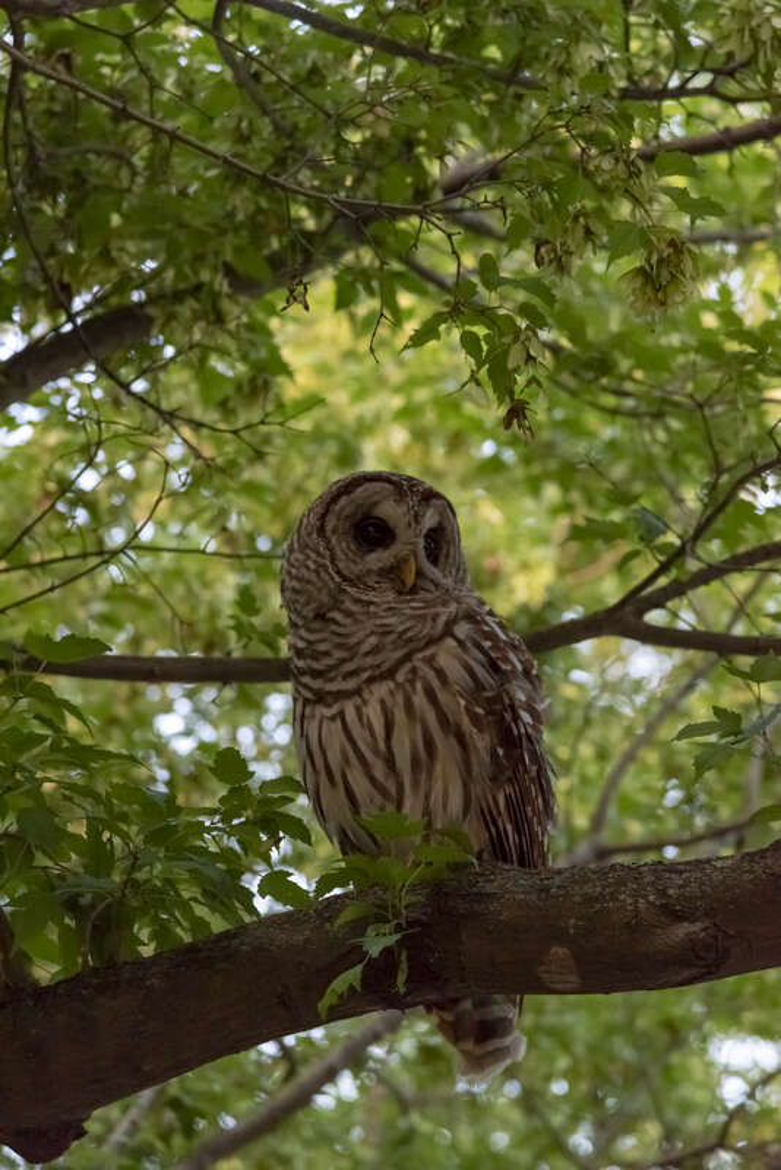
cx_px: 390
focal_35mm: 120
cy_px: 585
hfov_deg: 11.4
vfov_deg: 17.1
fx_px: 3901
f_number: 5.6
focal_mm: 120
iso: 1600
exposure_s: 1/125
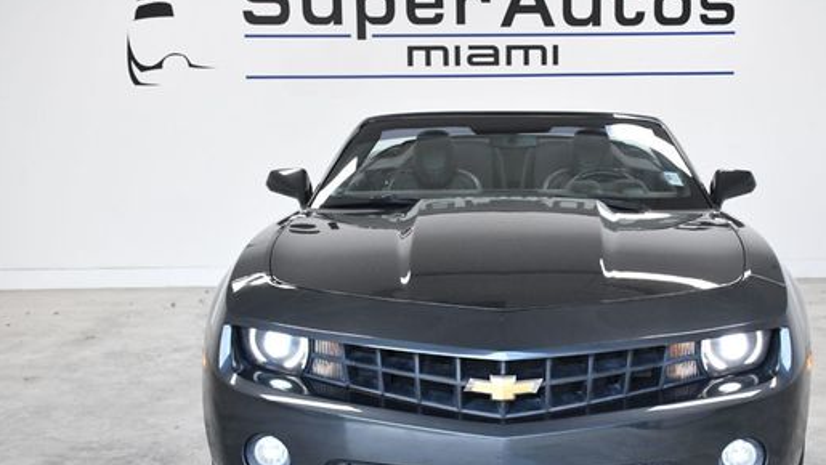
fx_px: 1139
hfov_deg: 39.6
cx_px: 510
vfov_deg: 23.1
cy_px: 271
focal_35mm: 52
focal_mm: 27
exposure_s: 1/250
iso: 2500
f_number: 8
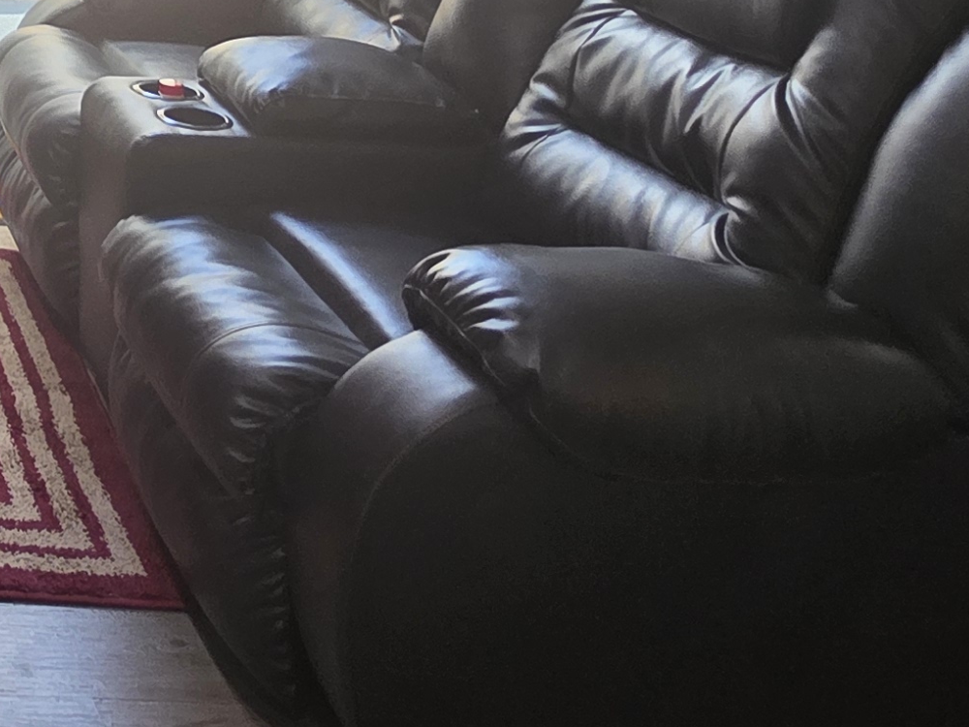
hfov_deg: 27.4
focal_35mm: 52
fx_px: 1456
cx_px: -428
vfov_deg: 22.3
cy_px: -403
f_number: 1.9
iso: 160
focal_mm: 2.2
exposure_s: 1/120
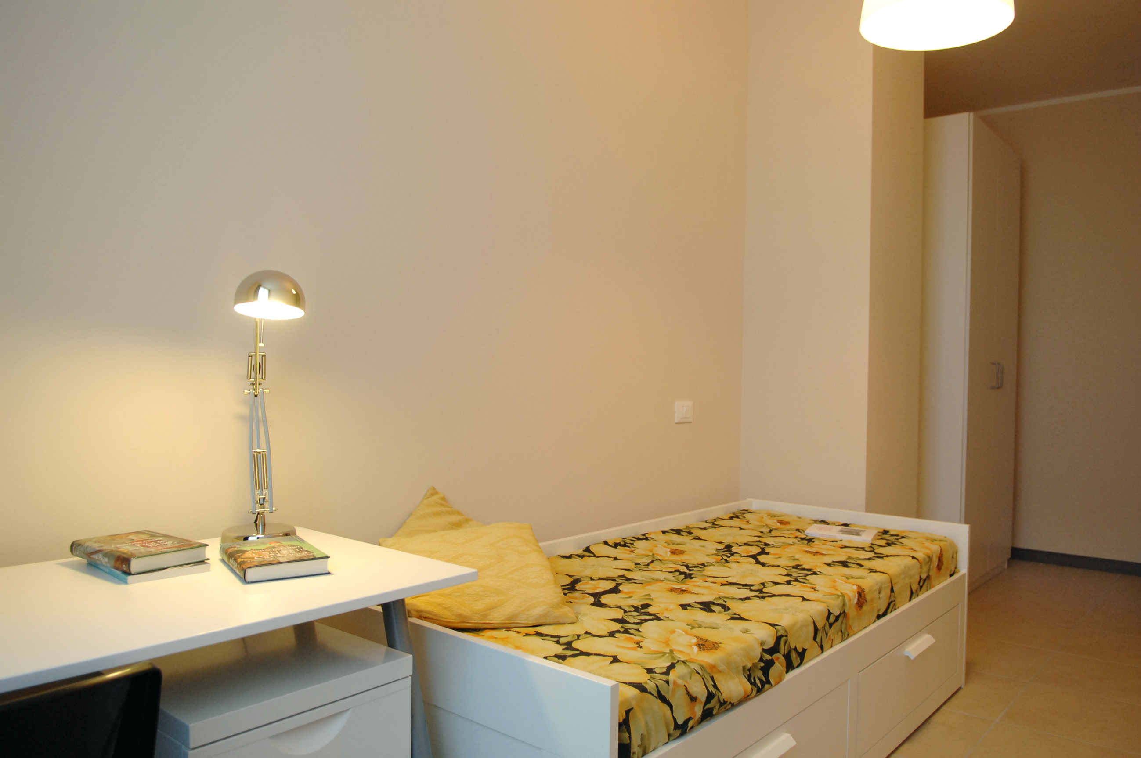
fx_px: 807
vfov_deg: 50.3
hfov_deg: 70.5
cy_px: 379
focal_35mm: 26
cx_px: 570
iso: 500
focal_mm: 17
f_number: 3.8
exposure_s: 1/60
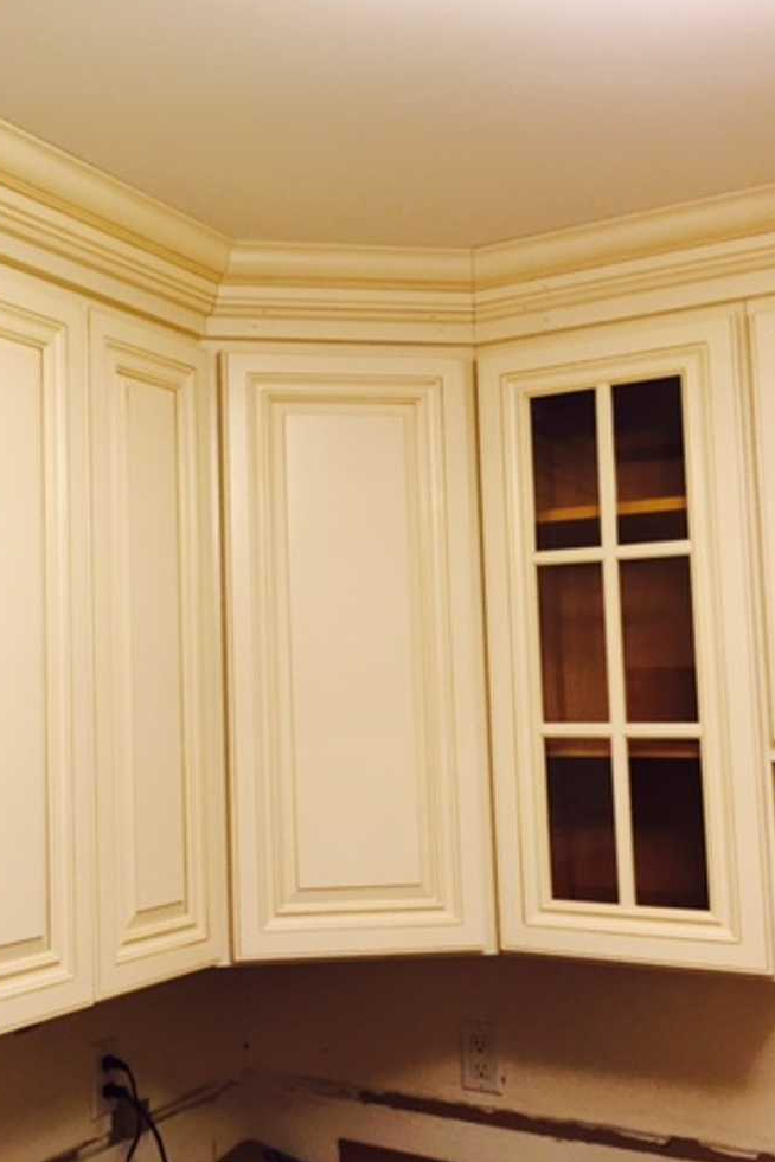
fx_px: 1324
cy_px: 582
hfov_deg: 31.7
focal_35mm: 41
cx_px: 151
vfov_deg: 47.4
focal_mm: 4.15
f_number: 2.2
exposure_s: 1/30
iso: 100
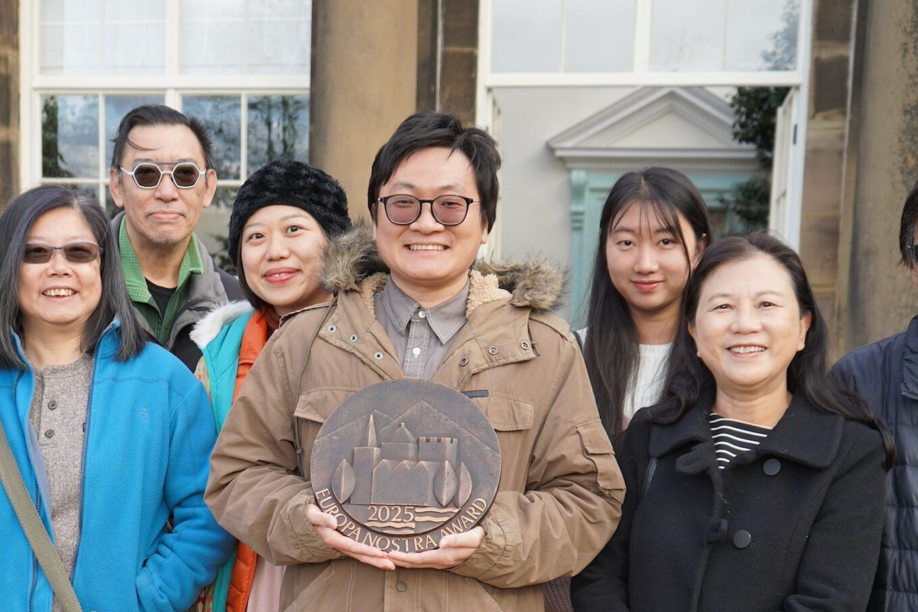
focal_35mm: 62
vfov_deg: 21.4
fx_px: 1581
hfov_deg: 32.3
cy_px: 563
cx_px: 356
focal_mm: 33
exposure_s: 1/160
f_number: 4
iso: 125
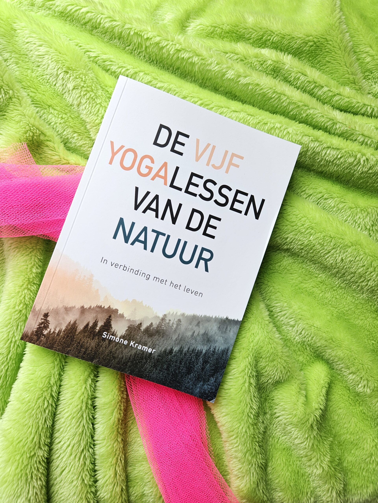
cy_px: 252
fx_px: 335
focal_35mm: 23
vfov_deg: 73.9
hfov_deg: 58.9
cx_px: 189
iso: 125
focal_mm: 5.4
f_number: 1.8
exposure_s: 1/180
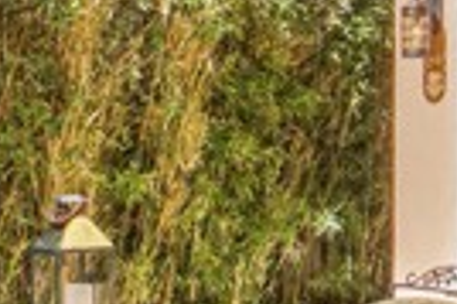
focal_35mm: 93
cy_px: 179
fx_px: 1184
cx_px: 409
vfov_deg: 14.6
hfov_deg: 21.4
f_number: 8
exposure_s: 1/40
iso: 100
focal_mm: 13
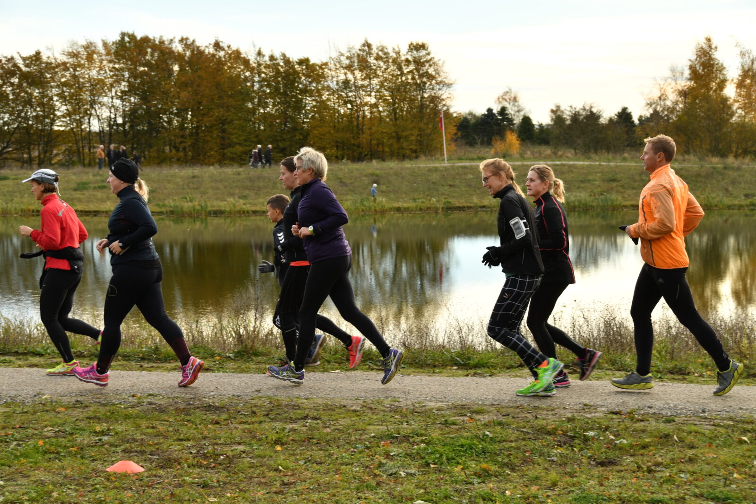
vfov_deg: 17.5
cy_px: 252
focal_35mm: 78
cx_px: 378
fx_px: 1638
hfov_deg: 26.0
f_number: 7.1
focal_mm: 52
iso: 100
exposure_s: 1/200
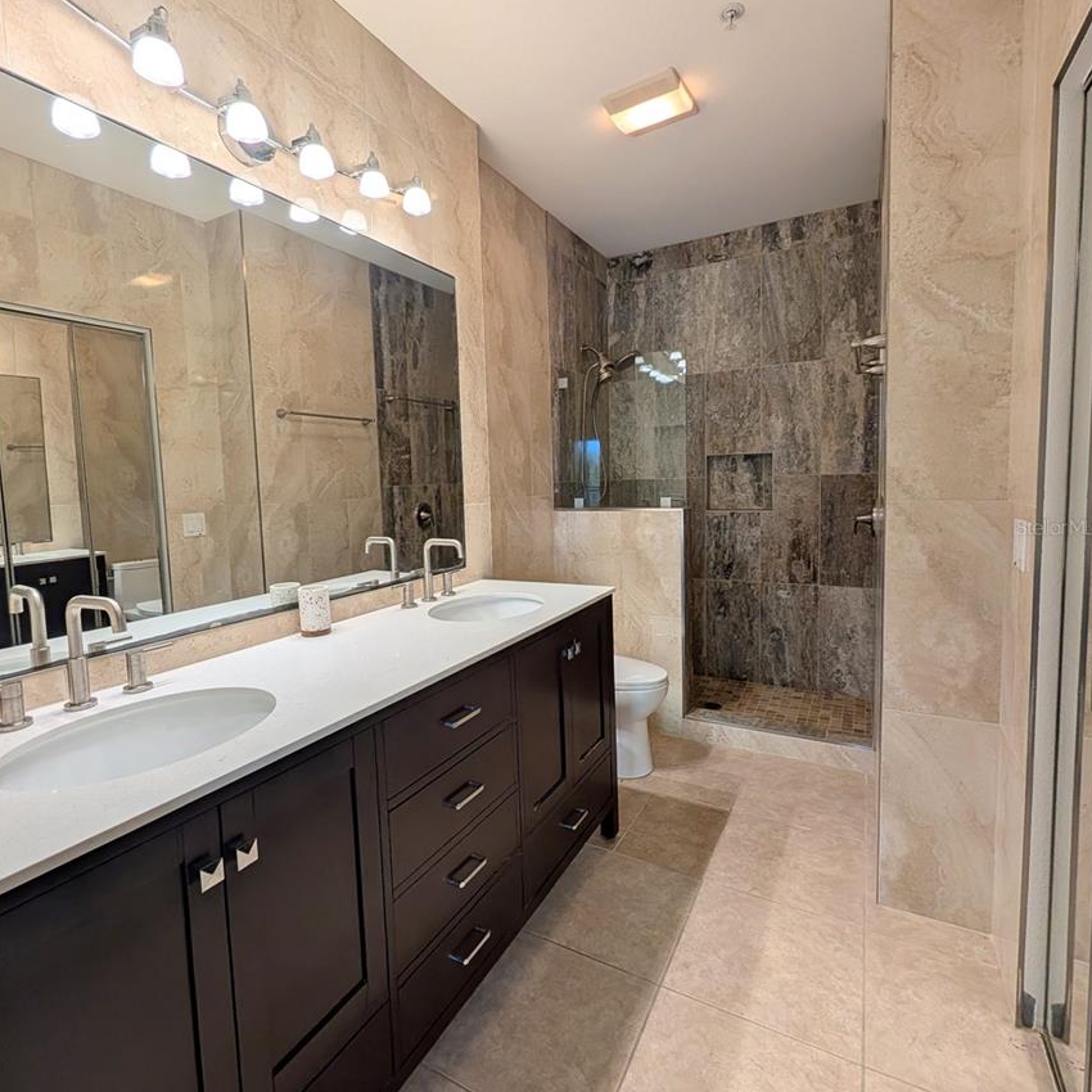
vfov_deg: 91.1
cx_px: 527
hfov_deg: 91.1
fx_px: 535
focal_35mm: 15
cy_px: 527
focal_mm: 2.02
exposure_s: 1/120
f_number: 1.7
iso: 51
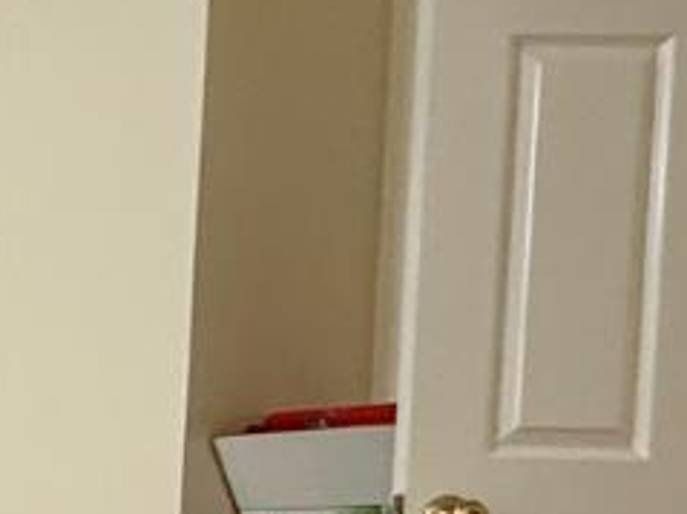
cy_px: 633
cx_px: -759
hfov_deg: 16.1
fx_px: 1746
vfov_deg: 16.0
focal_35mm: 88
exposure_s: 1/60
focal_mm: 2.22
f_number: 2.2
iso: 400
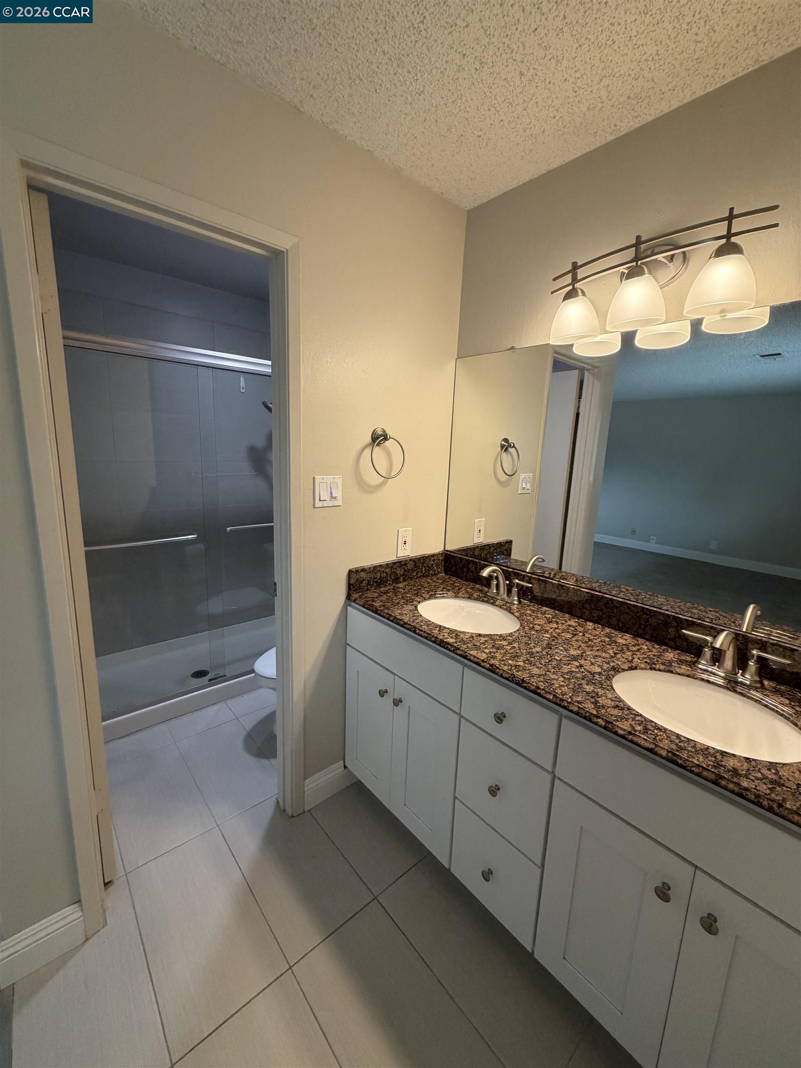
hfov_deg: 85.7
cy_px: 534
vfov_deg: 102.1
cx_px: 400
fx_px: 432
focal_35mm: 14
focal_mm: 2.22
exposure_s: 1/120
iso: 250
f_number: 2.2
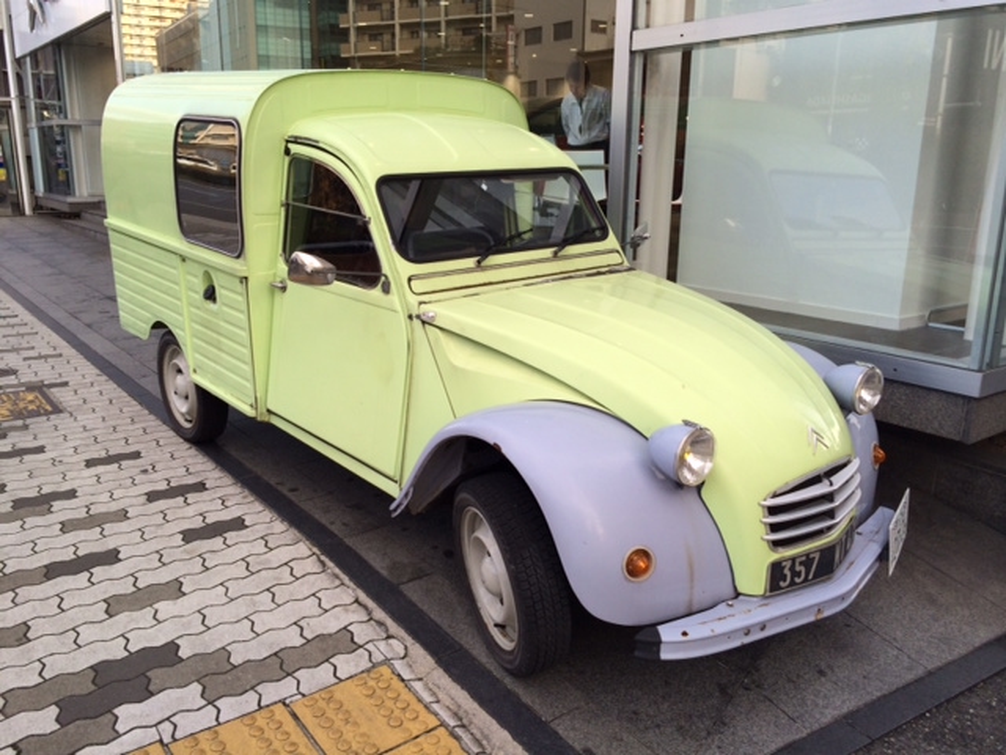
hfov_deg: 60.0
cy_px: 378
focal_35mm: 30
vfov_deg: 46.8
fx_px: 872
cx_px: 503
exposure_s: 1/311
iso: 32
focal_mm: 4.12
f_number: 2.2
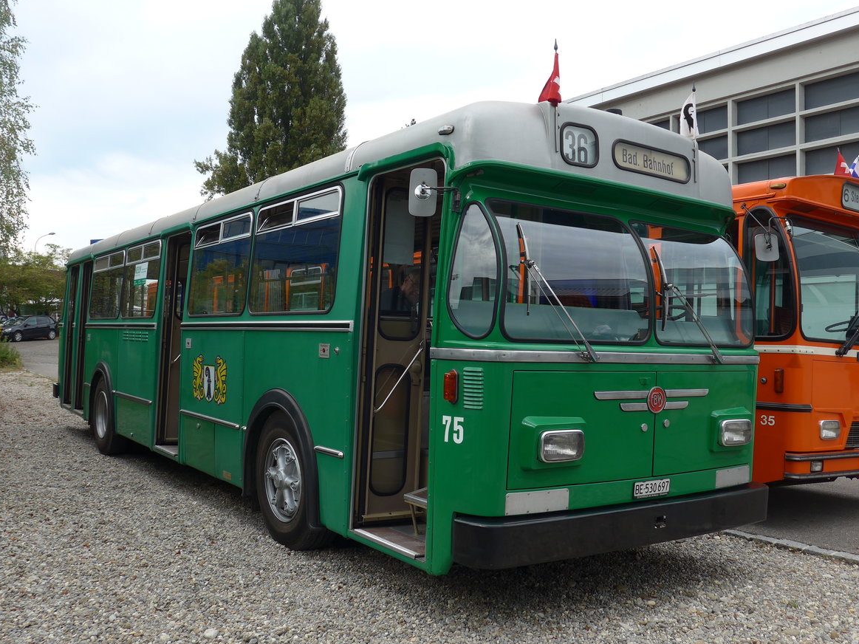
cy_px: 317
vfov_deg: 44.2
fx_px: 794
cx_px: 438
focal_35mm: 32
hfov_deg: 56.8
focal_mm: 6.5
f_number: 2.8
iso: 80
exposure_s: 1/500
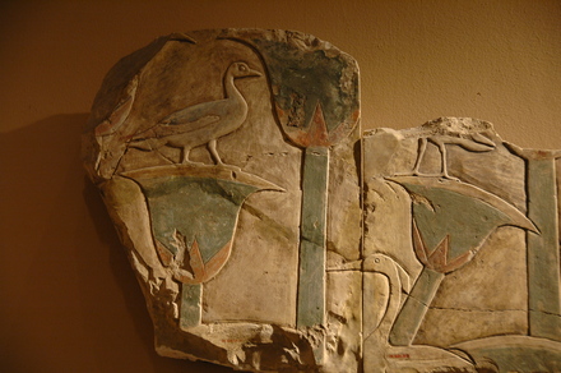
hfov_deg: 17.1
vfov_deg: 11.4
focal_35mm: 120
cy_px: 186
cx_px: 280
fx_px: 1867
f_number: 5.3
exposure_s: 1/15
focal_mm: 80
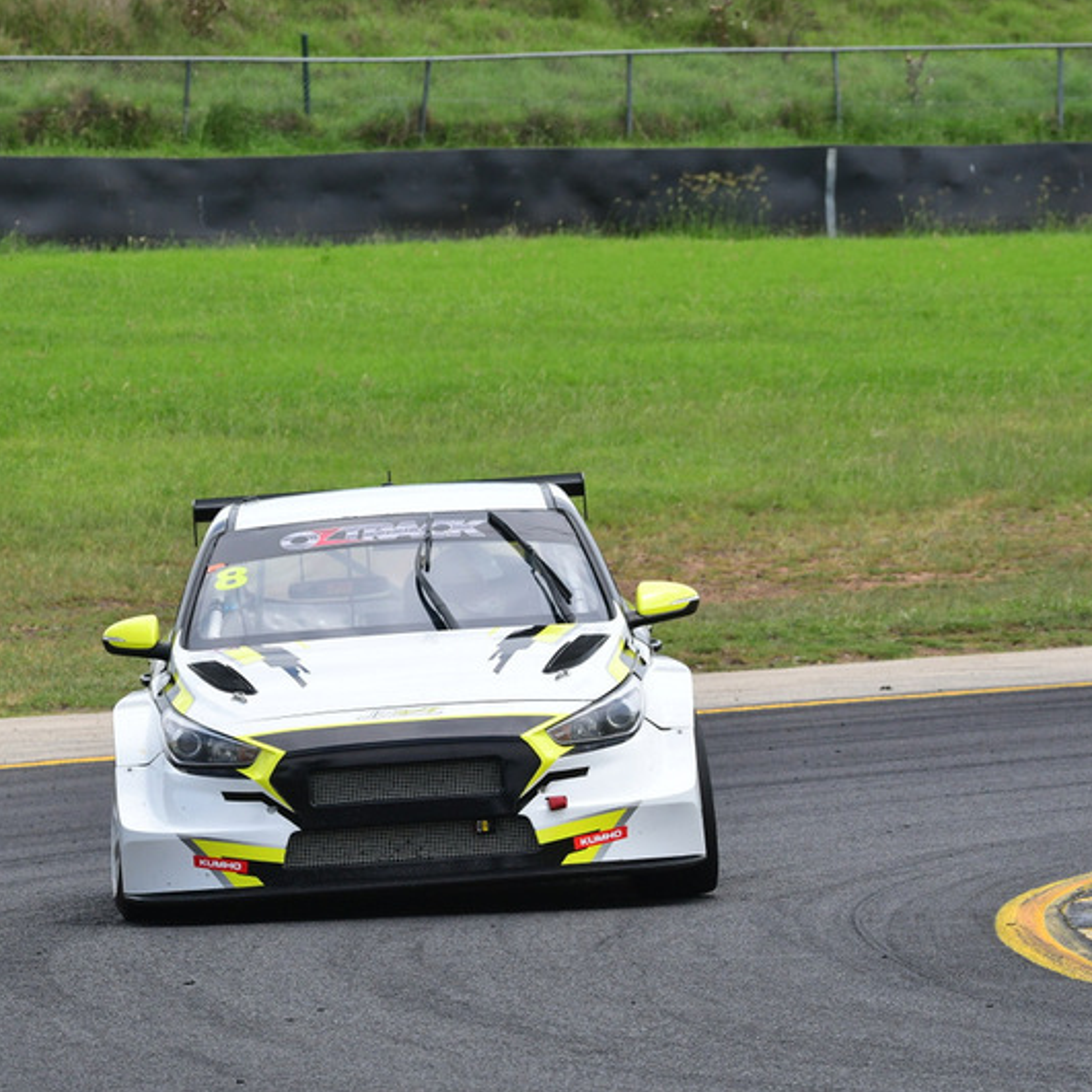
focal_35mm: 480
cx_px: 475
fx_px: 17131
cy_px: 547
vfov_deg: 3.7
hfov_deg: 3.7
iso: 640
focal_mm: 250
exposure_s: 1/640
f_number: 11
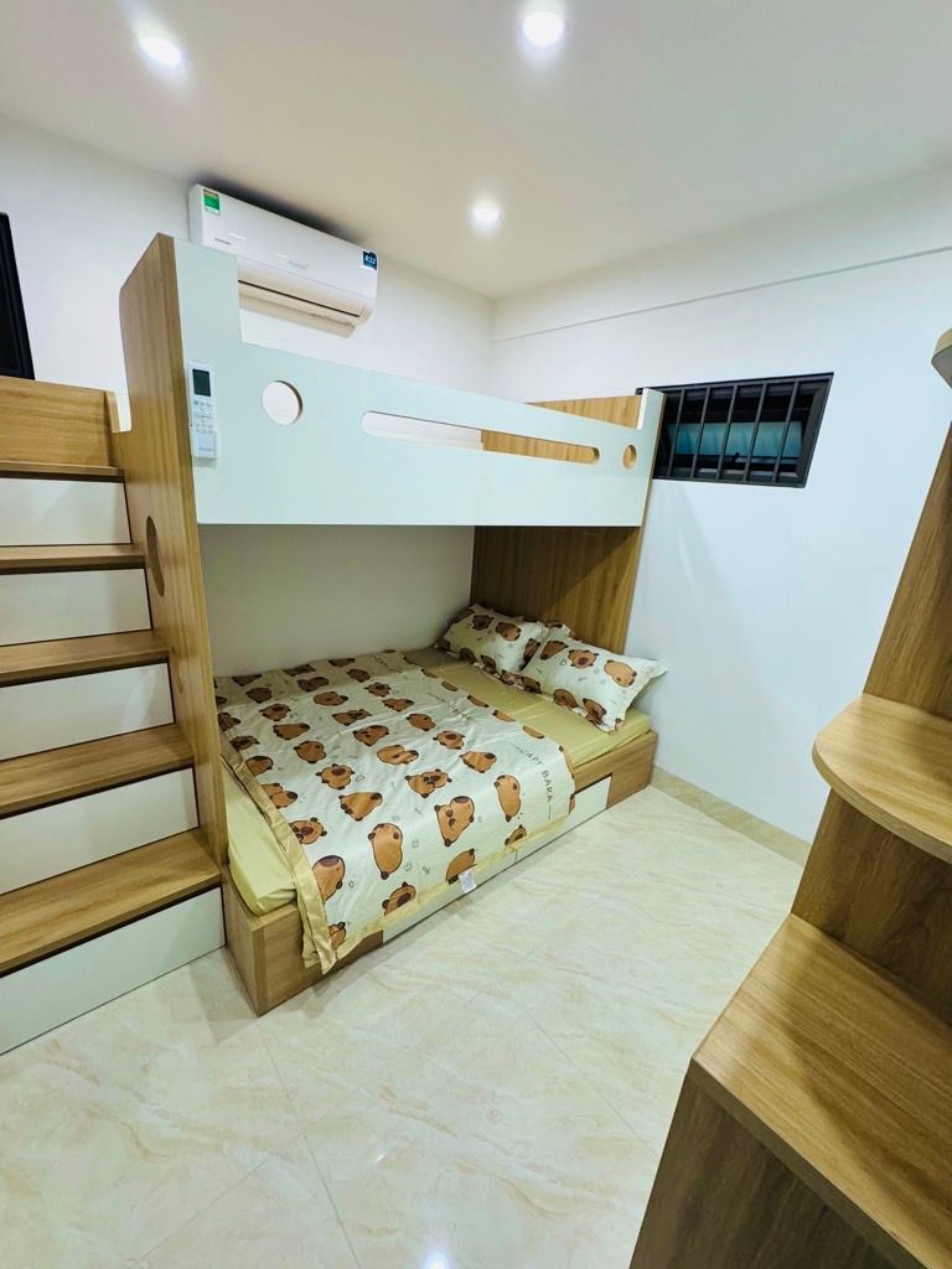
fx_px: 513
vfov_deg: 102.1
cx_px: 476
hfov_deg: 85.7
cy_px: 634
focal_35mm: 14
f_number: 2.2
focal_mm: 2.22
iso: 320
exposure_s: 1/100
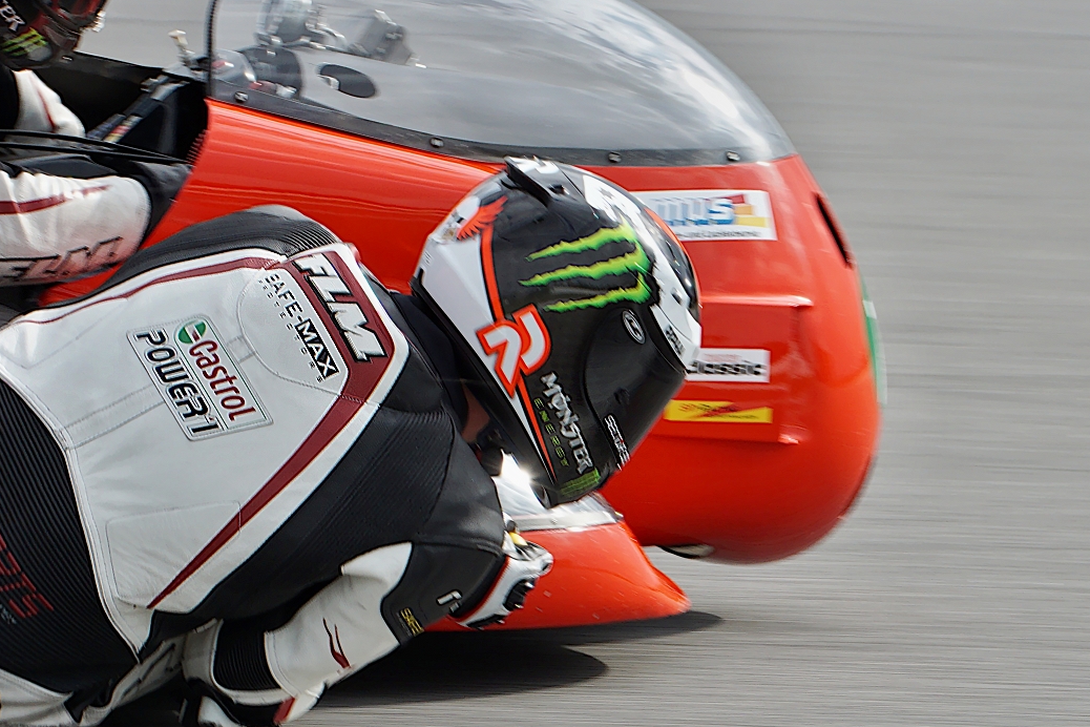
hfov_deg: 8.0
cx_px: 650
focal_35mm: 259
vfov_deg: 5.3
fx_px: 7841
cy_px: 420
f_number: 9
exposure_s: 1/200
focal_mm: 140
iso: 160
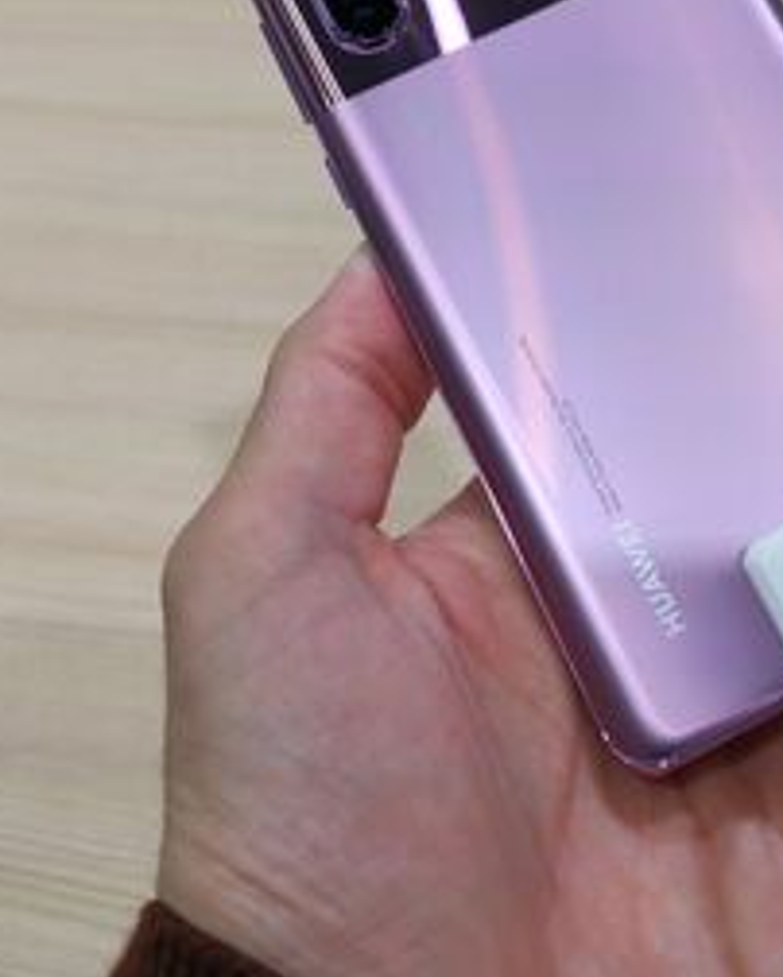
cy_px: 196
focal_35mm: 57
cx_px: 597
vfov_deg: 32.1
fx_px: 1649
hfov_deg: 26.3
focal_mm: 5.58
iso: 50
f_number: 1.8
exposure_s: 1/143
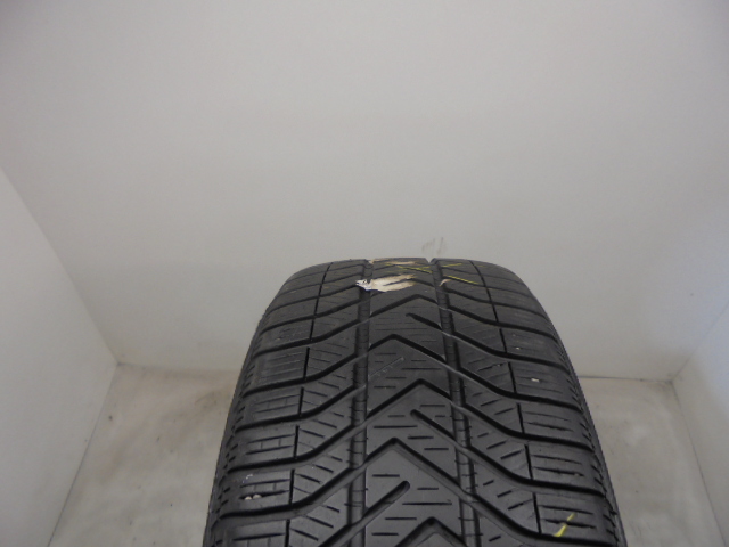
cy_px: 274
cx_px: 364
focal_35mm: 26
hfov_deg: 67.3
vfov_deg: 53.1
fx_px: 548
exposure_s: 1/30
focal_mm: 4.6
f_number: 3.5
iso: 100
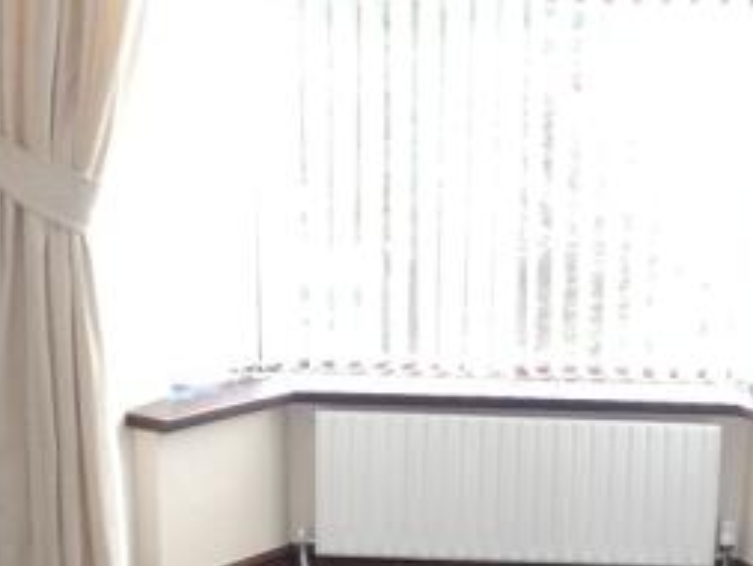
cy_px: 569
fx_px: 1763
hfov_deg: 23.8
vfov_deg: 17.8
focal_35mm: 81
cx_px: 595
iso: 125
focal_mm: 3.6
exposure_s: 1/60
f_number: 2.8
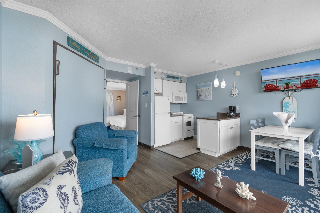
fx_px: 133
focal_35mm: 15
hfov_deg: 100.4
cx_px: 160
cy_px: 106
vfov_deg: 77.3
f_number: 4.5
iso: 100
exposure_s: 1/60
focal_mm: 10
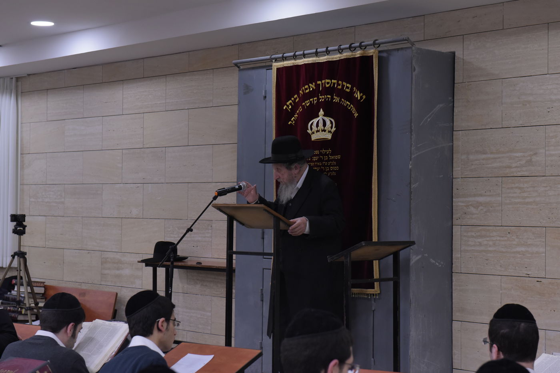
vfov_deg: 19.5
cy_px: 186
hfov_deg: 28.8
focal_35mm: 70
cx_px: 280
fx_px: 1089
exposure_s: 1/160
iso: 3200
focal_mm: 70
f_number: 6.3
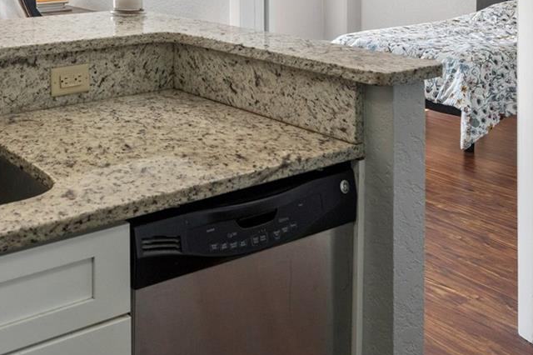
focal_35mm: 47
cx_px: 33
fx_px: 688
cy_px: -83
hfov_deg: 38.8
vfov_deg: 25.6
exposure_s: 1/200
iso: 800
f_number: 10
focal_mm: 18.6
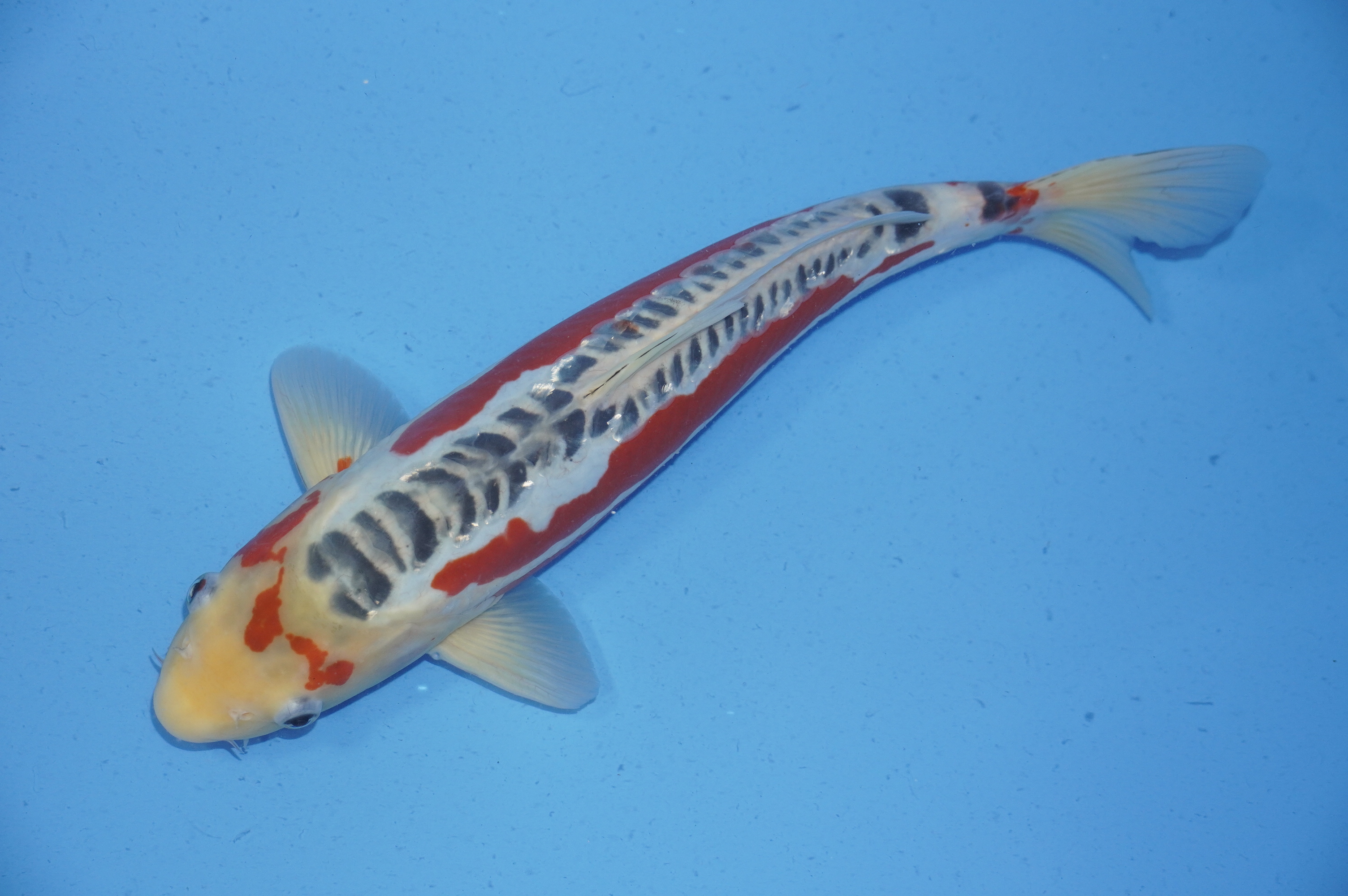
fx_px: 2581
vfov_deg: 19.7
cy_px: 448
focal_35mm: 69
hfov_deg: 29.3
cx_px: 674
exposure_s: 1/160
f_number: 5
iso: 640
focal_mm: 46
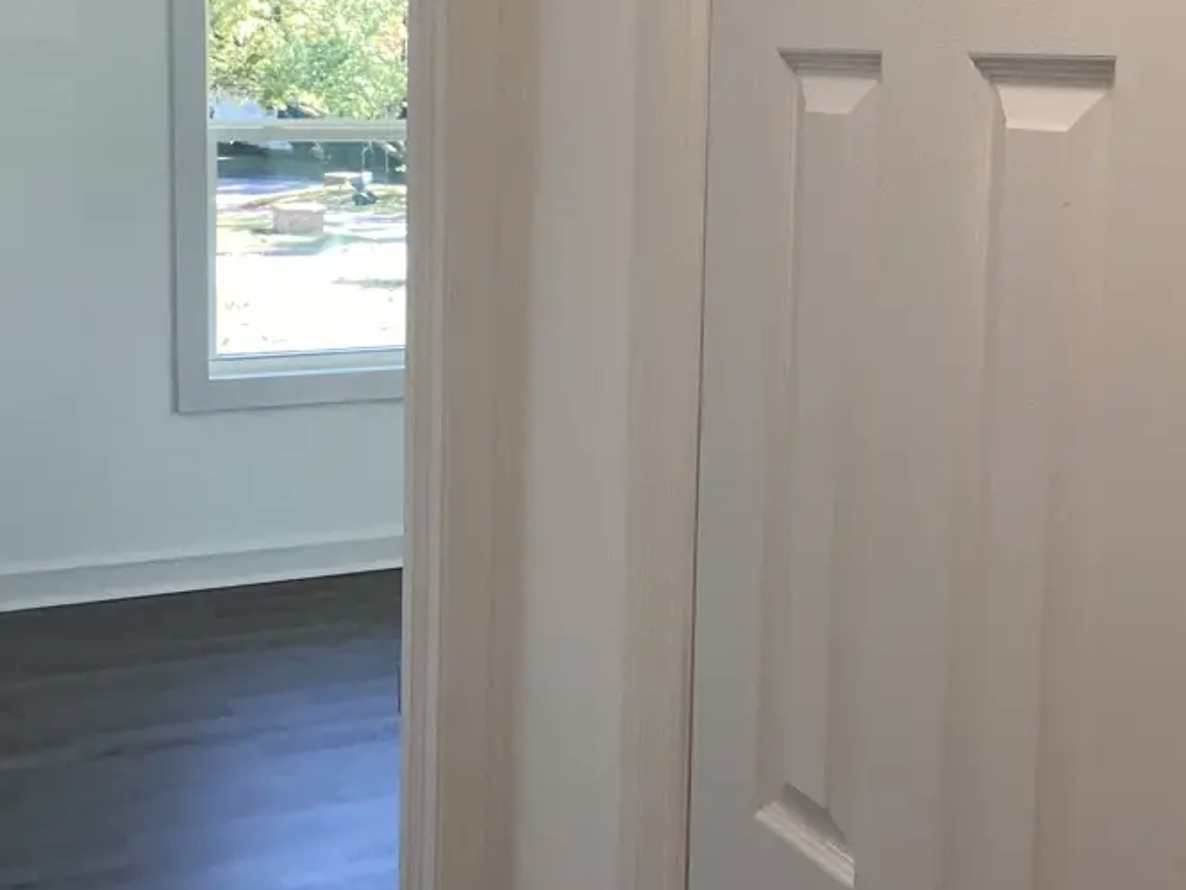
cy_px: 282
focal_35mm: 56
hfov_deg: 34.3
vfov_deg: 25.9
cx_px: 609
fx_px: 1919
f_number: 2.4
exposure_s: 1/120
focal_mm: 3.3
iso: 80
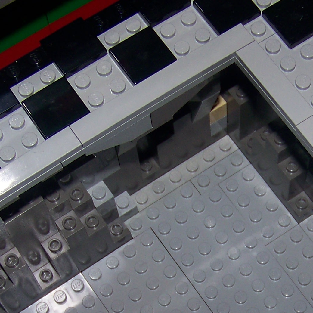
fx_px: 962
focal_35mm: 94
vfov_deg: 18.1
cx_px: 234
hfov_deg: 18.4
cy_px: 291
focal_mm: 5.85
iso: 64
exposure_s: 1/30
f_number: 2.8
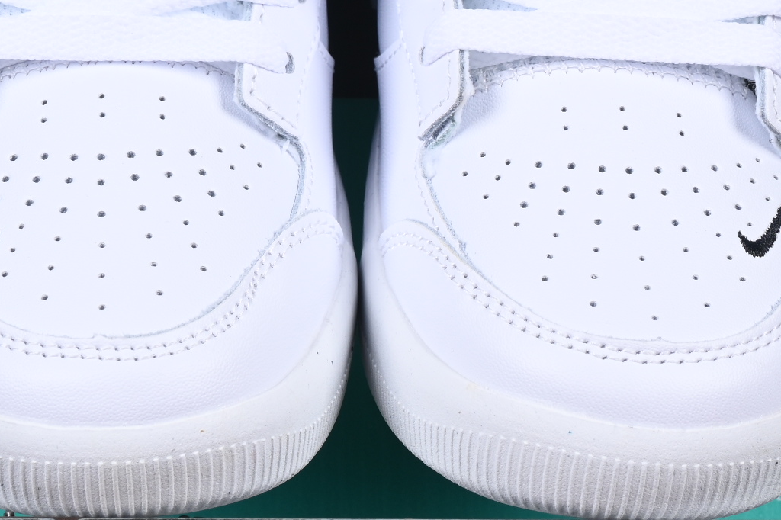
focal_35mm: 204
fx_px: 4424
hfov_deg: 10.1
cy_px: 91
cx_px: 371
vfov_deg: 6.7
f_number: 8
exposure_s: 1/125
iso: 160
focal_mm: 50
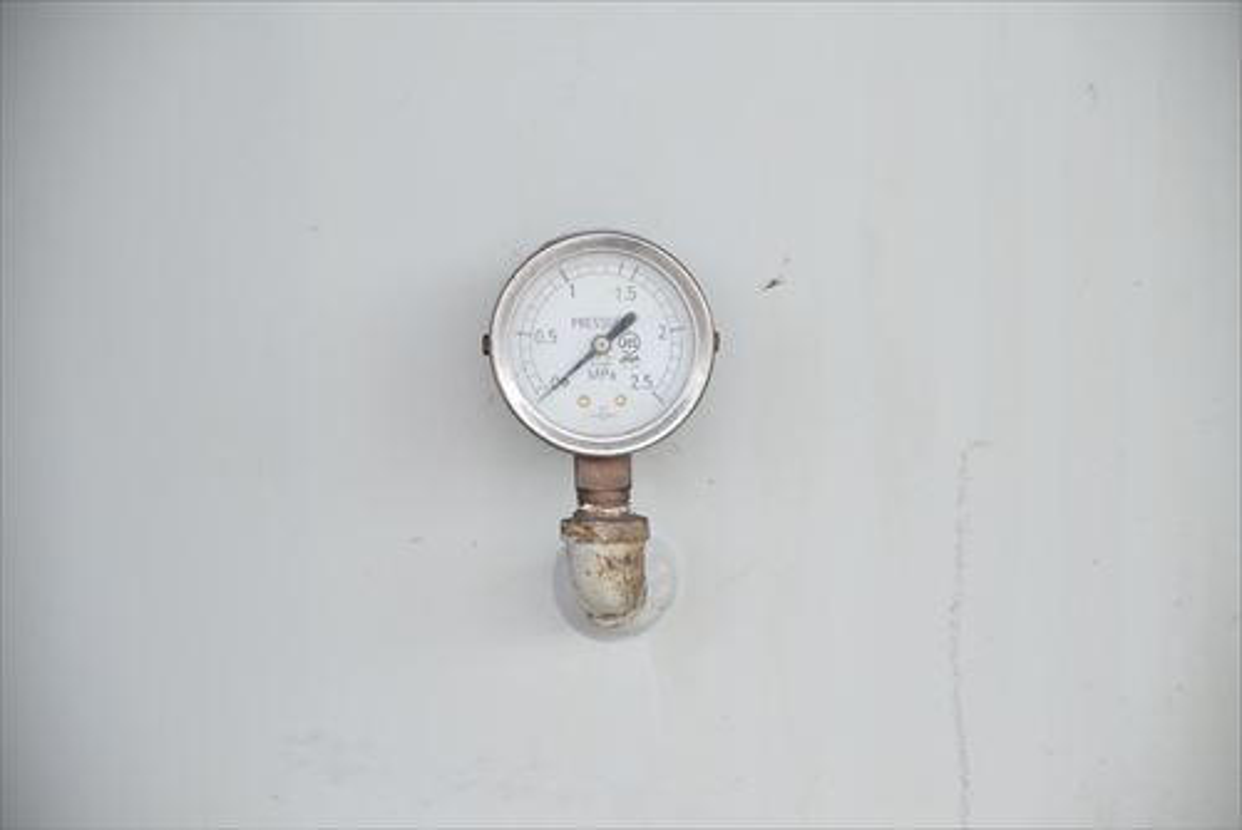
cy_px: 415
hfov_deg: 15.9
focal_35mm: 129
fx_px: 4453
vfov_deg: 10.6
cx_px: 621
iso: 1250
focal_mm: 86
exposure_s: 1/1000
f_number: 6.3
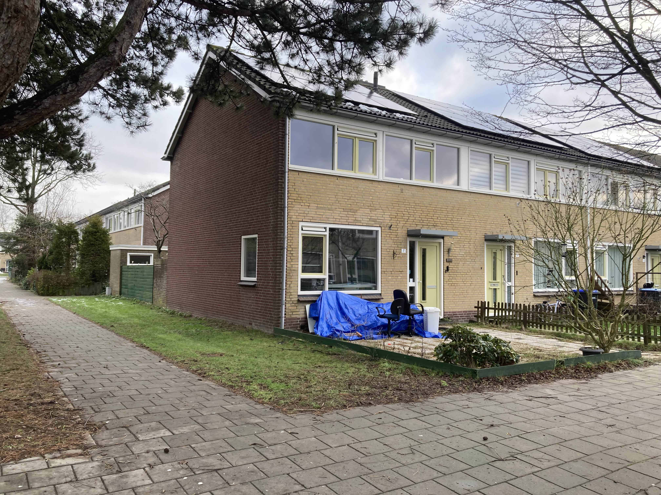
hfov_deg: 63.4
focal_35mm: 28
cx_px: 330
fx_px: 535
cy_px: 248
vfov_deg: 49.7
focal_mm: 4
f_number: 1.8
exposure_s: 1/128
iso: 20
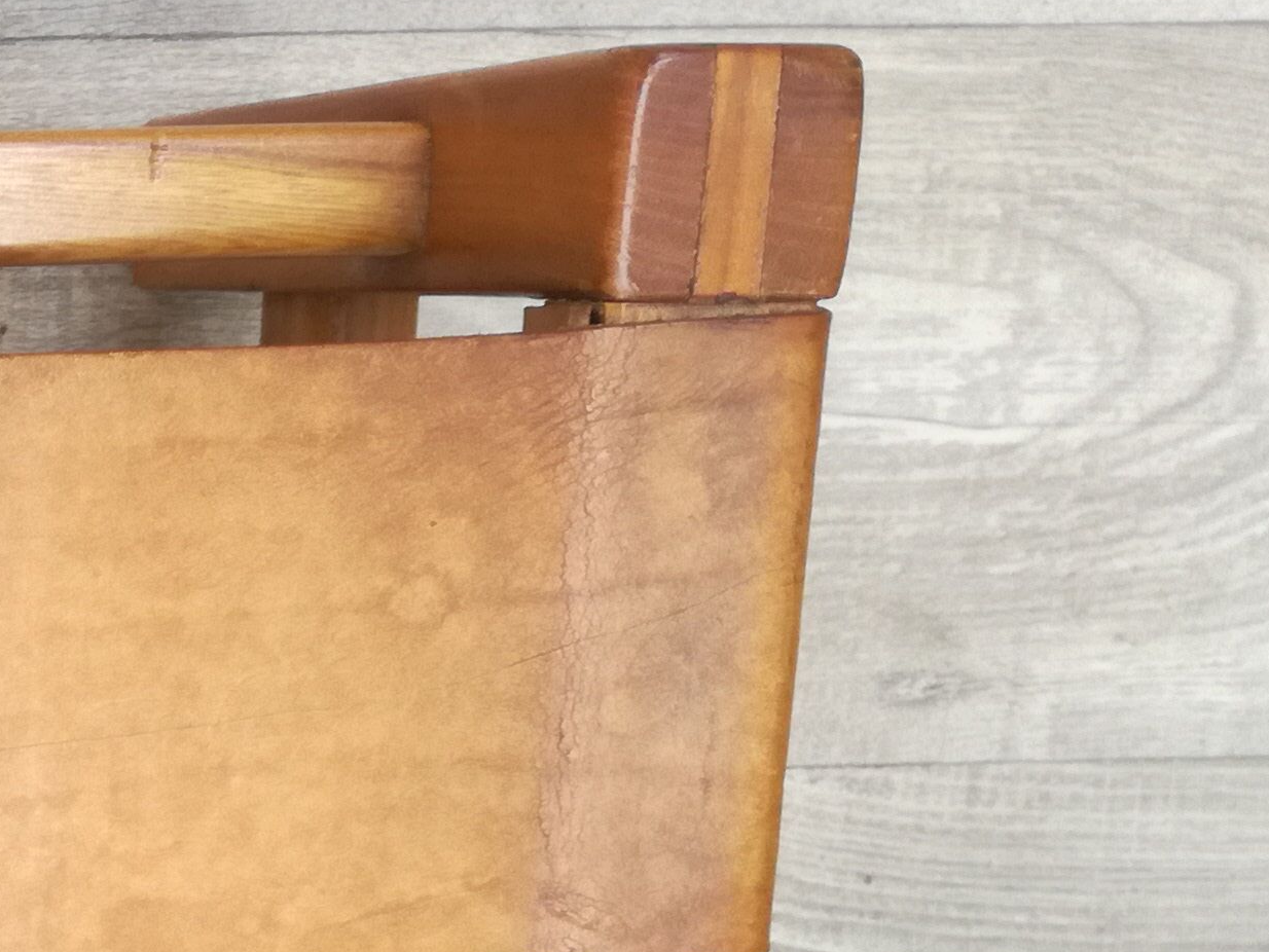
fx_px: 3337
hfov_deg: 18.3
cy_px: 1266
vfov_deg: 15.4
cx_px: -797
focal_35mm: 91
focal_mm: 3.79
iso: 50
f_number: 2
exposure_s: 1/306
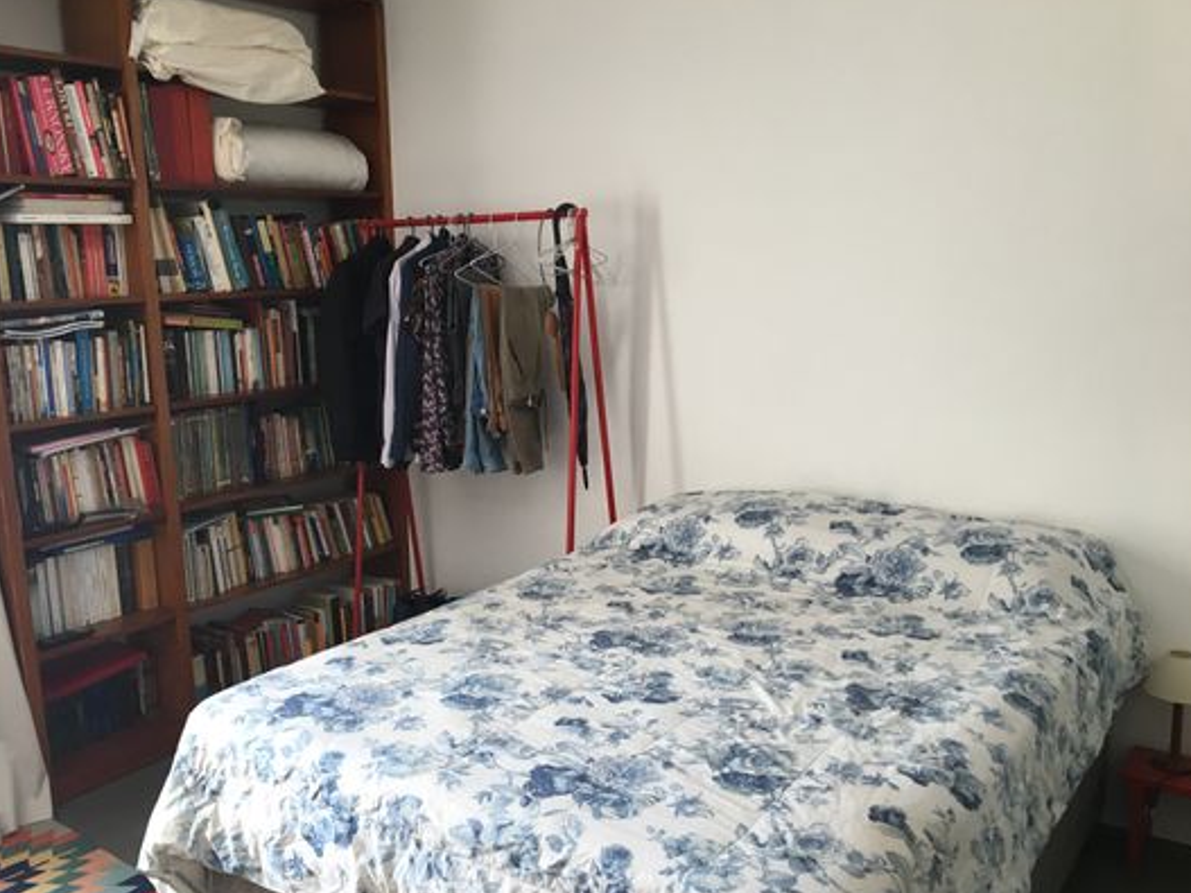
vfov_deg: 42.9
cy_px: 482
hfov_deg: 55.2
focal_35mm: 33
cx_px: 529
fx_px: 1135
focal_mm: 4.15
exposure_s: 1/30
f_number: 2.2
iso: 25
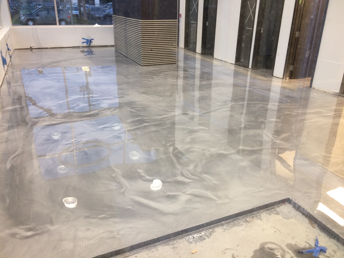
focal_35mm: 29
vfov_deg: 48.2
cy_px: 129
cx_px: 172
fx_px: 288
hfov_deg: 61.7
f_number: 2.2
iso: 100
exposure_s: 1/30
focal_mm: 4.15
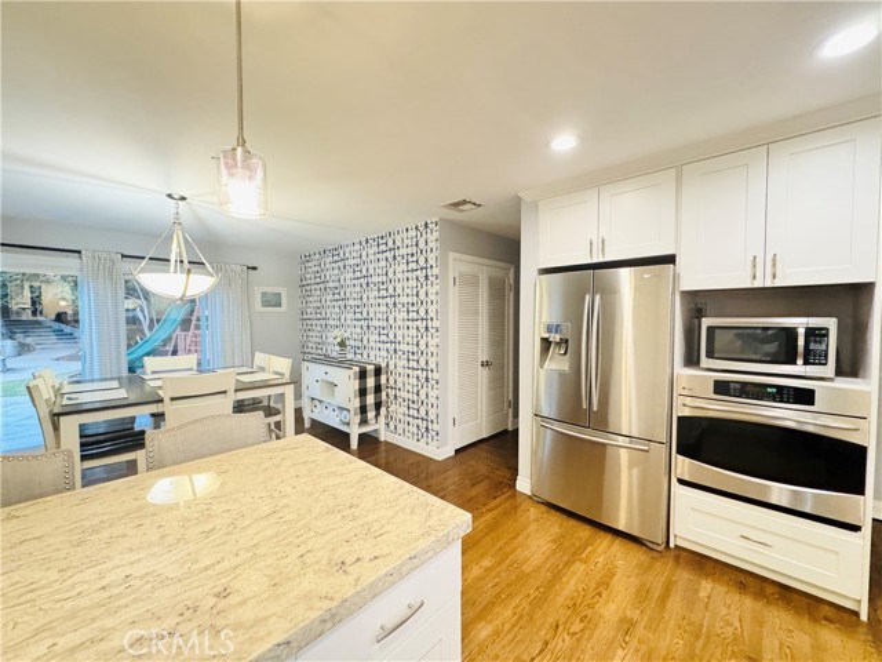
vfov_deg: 85.7
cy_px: 331
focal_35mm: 14
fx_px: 357
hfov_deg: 102.1
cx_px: 441
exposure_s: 1/60
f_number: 2.2
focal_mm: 2.22
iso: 1000
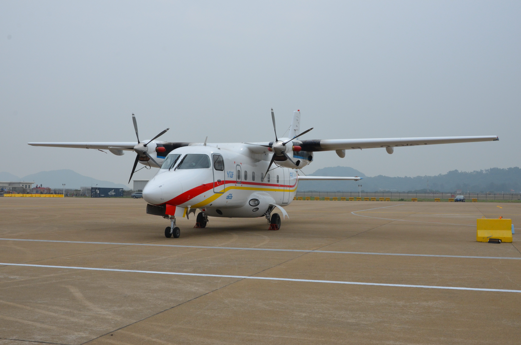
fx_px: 607
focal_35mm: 42
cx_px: 260
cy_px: 172
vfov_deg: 31.8
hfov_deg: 46.5
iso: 500
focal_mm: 28
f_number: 13
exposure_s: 1/640
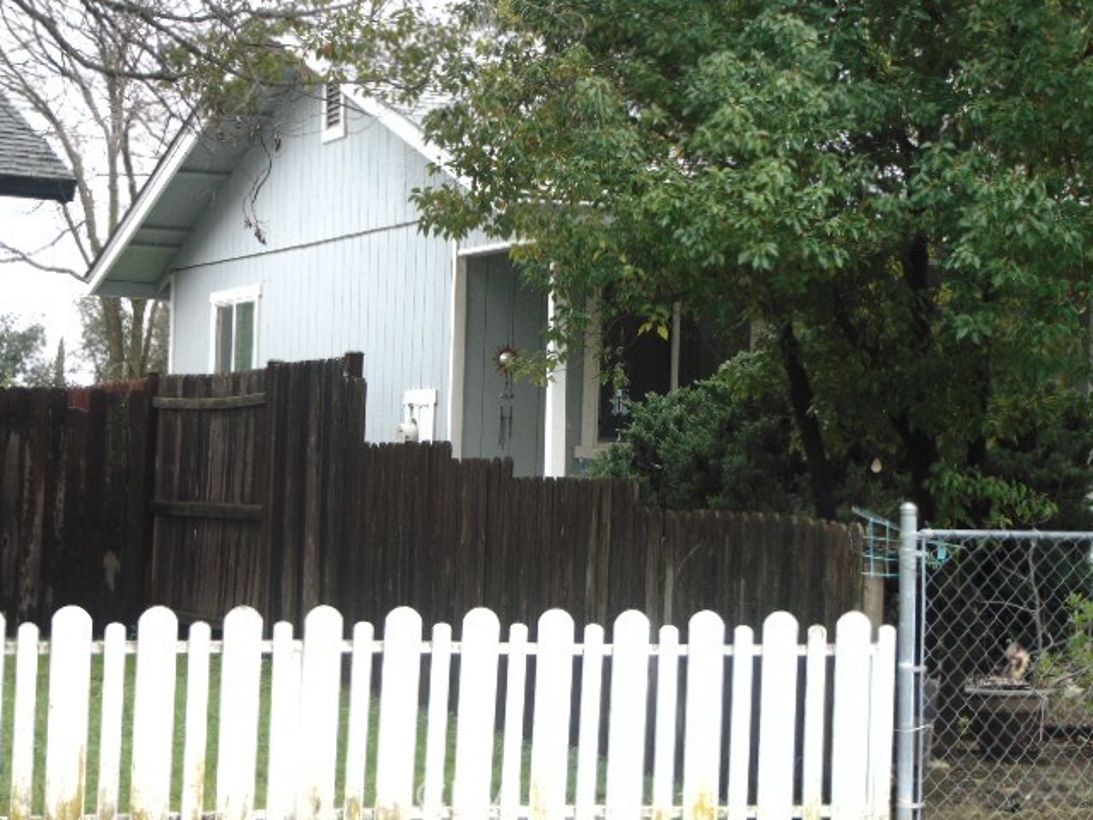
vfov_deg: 13.7
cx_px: 546
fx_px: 3410
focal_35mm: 108
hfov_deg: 18.2
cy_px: 410
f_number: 3.9
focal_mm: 19.4
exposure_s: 1/80
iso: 80
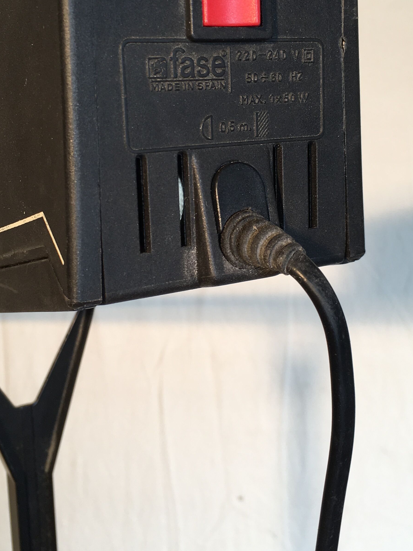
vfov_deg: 38.7
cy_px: 217
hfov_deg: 29.7
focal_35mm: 49
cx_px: 203
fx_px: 779
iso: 25
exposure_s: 1/50
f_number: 2.2
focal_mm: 4.15
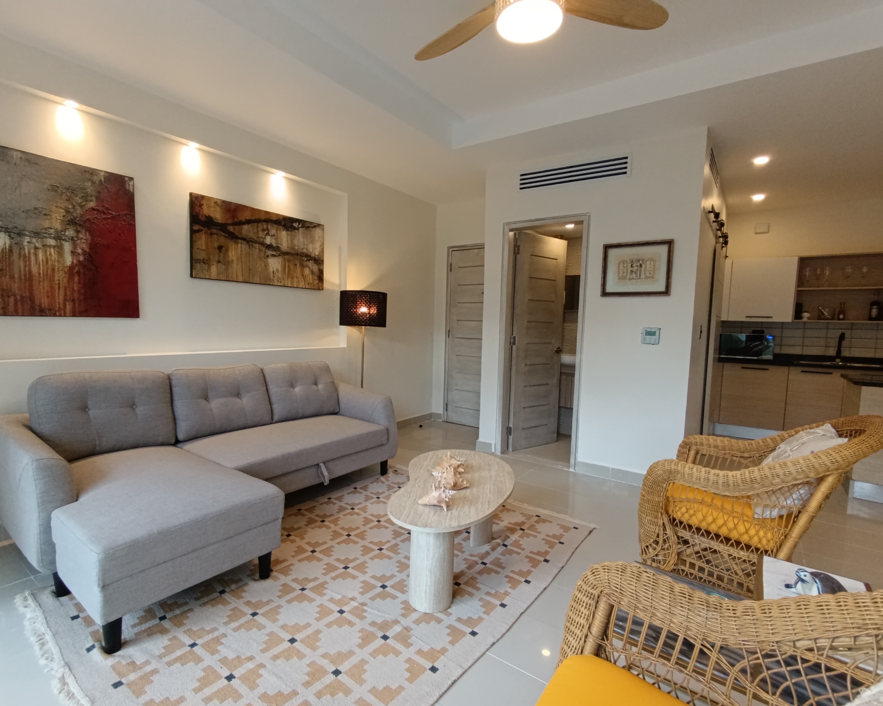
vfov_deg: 77.0
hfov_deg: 89.6
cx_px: 432
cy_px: 359
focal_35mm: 17
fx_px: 444
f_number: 2.2
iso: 160
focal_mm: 1.65
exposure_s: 1/50
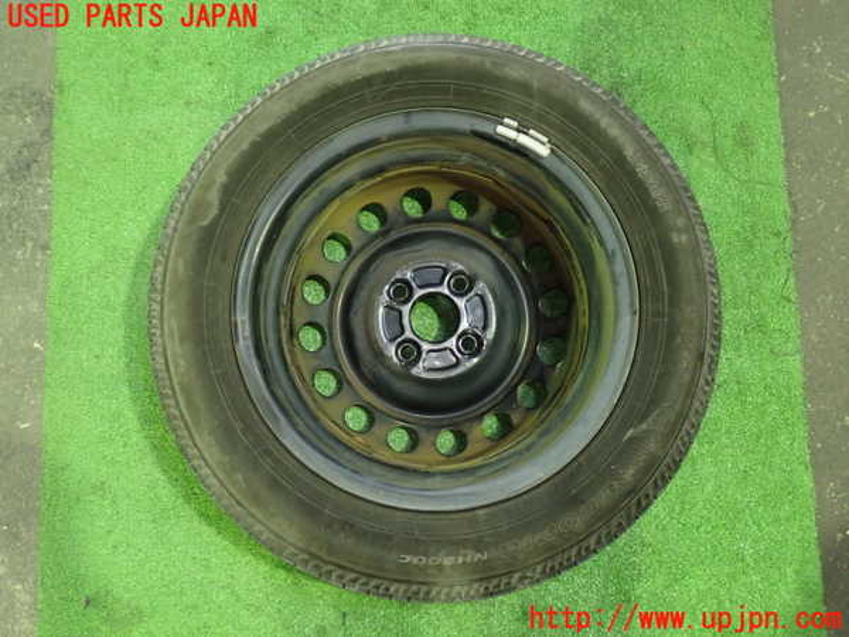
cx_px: 424
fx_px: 785
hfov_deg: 56.8
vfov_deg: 44.2
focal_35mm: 32
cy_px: 318
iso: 800
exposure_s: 1/15
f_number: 2.4
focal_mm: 5.79
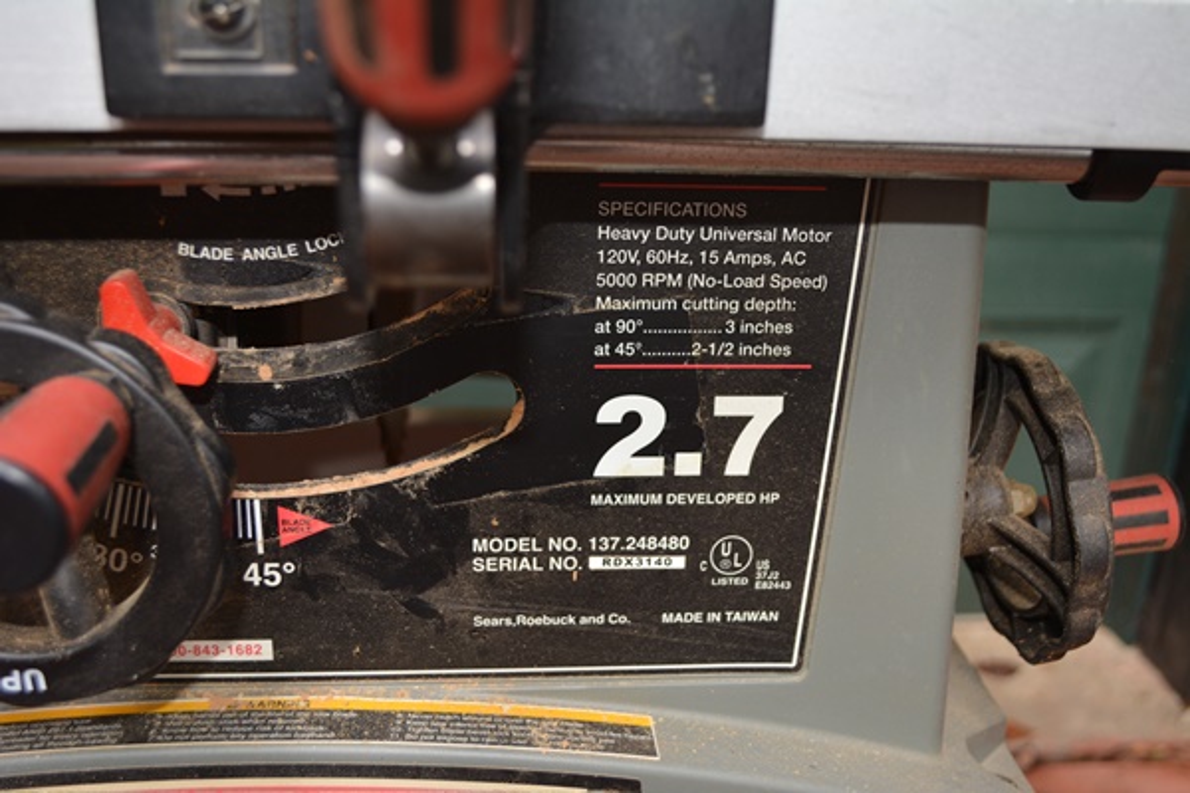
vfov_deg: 36.9
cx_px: 595
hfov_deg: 53.1
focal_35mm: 36
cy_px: 396
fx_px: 1190
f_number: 4
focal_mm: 24
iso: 320
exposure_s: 1/100
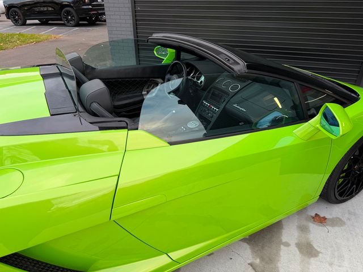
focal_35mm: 24
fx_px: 252
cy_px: 136
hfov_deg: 71.6
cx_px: 182
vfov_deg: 56.8
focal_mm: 6.76
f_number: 1.78
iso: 64
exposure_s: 1/121
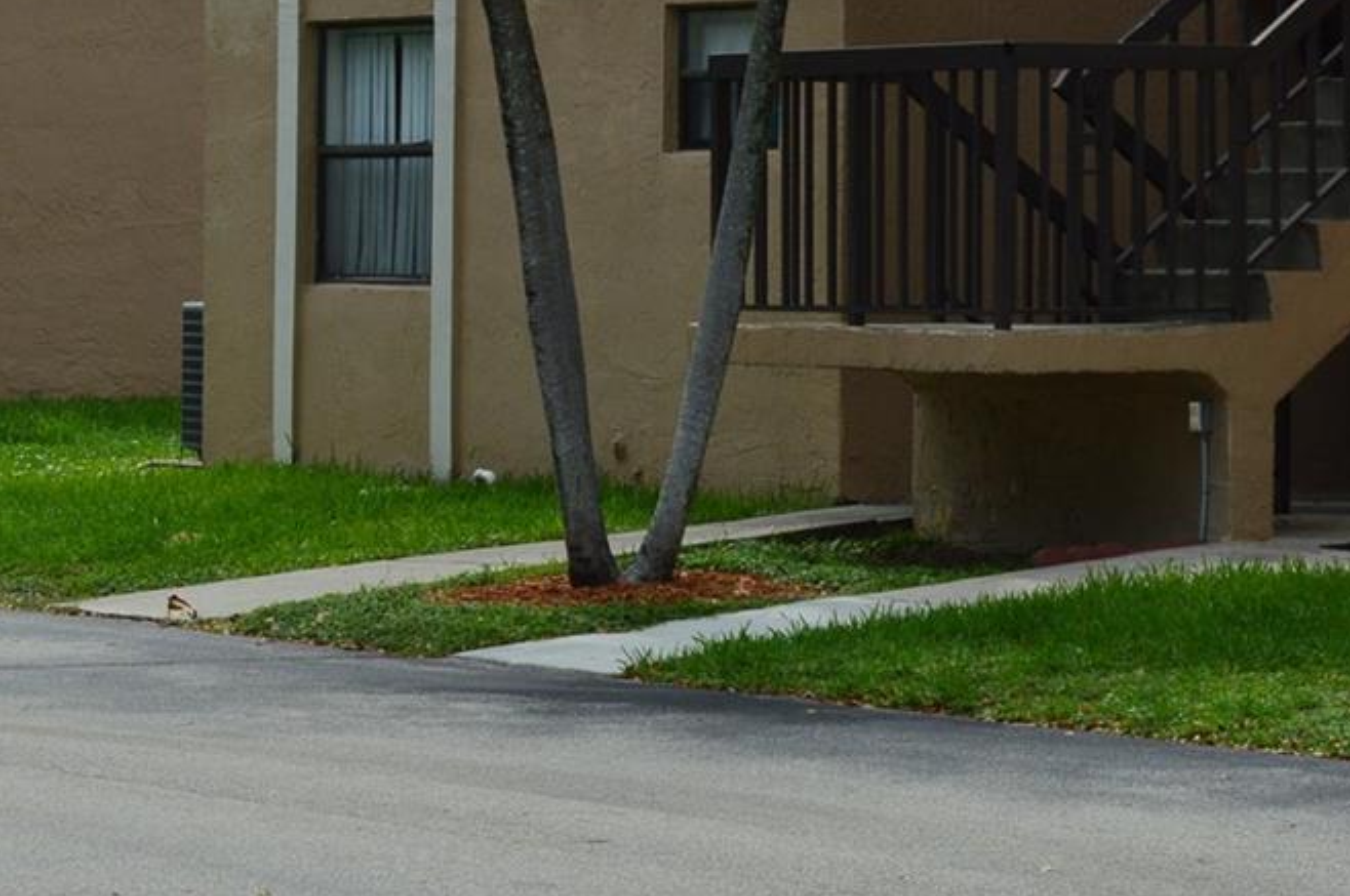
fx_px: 6554
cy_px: 220
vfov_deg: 7.8
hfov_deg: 11.7
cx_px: 49
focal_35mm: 175
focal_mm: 48
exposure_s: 1/500
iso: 320
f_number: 11
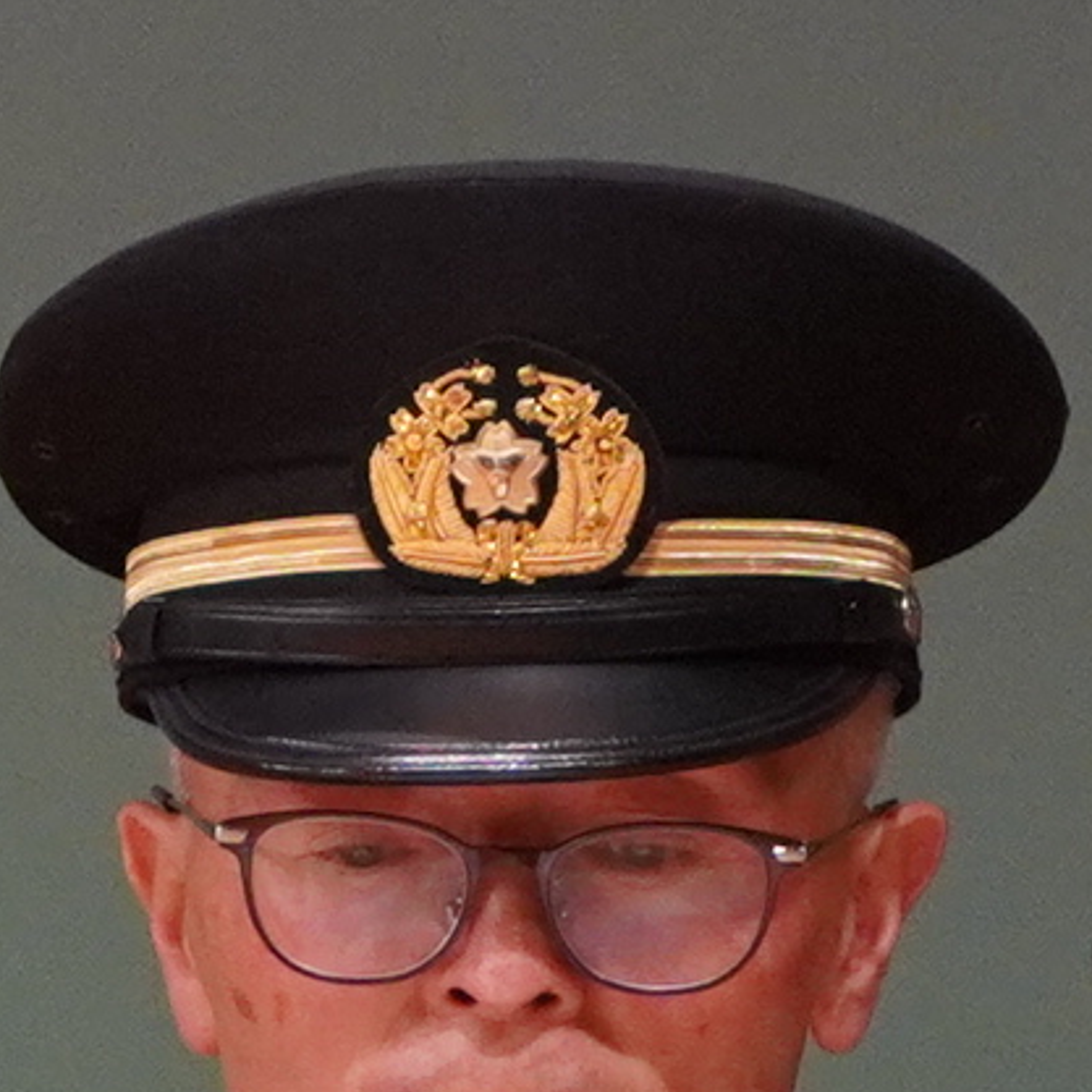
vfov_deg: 1.5
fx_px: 42579
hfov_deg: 1.5
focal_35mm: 1193
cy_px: 2509
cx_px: -1715
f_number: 5.6
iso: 1250
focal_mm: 92
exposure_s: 1/160
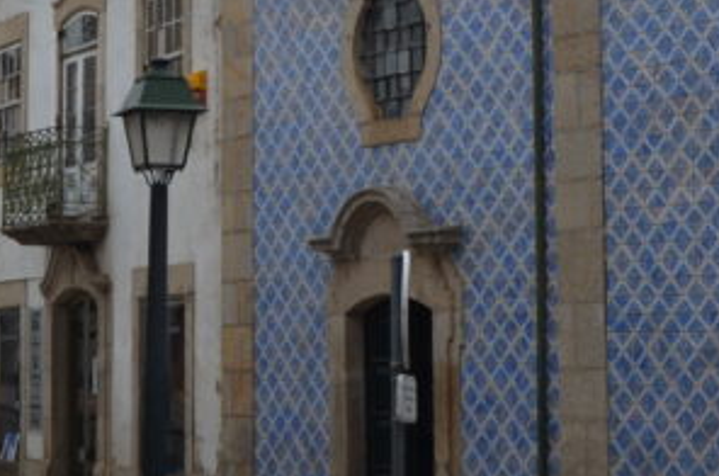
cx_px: 257
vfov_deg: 11.8
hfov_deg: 17.9
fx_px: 2272
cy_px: 0
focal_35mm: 114
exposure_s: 1/250
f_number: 8
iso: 125
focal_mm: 22
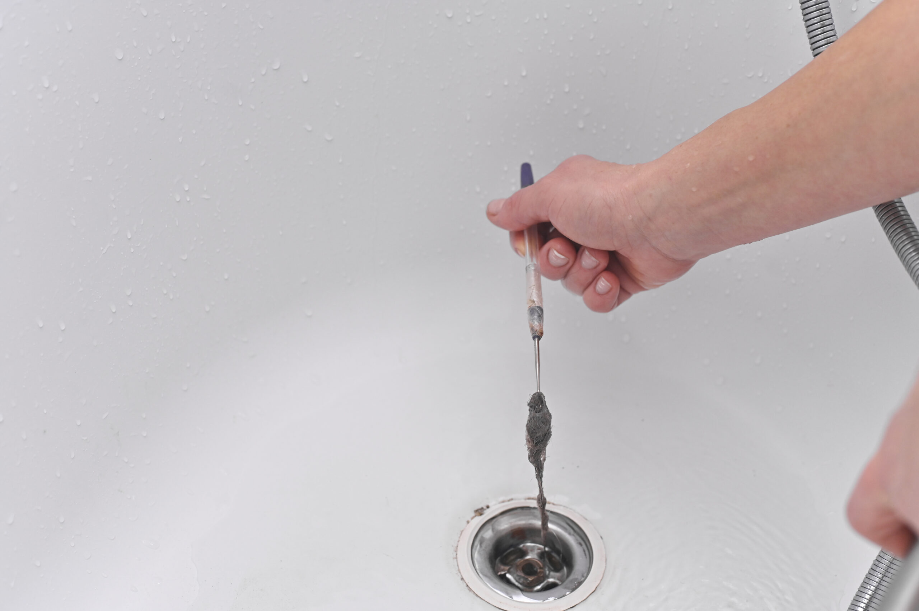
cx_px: 460
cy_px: 306
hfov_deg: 39.6
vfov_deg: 27.0
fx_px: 1275
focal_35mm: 50
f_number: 5
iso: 400
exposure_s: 1/160
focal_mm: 50
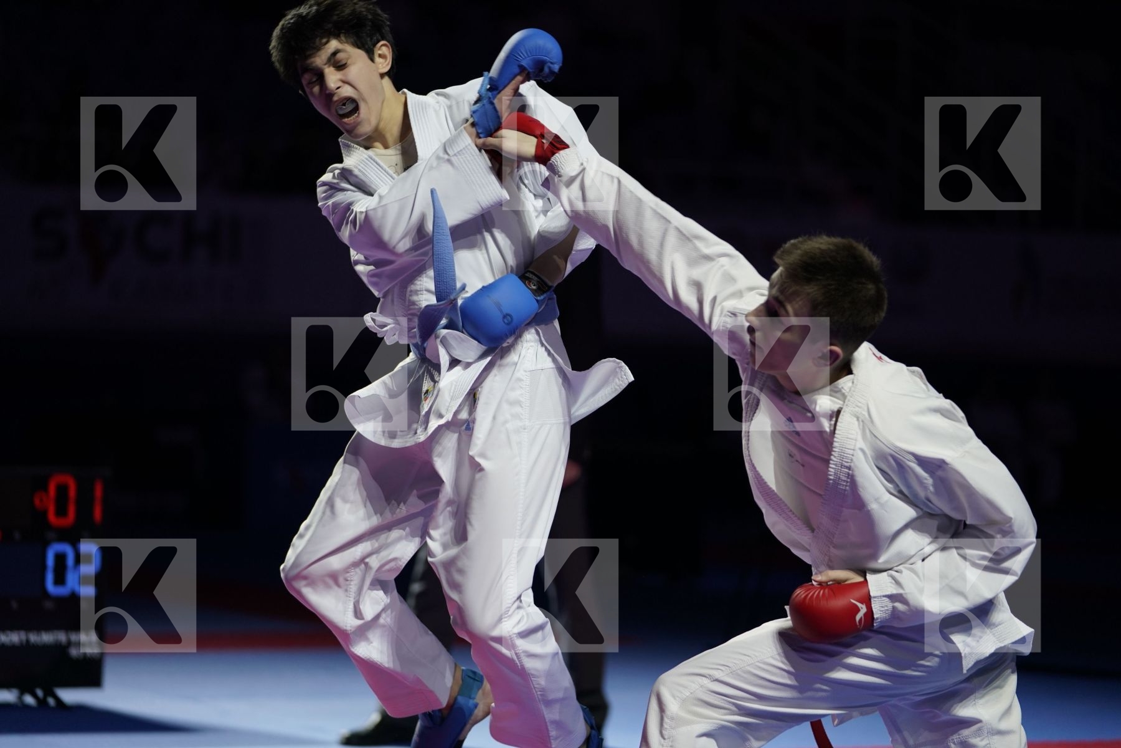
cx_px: 560
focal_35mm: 121
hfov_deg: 16.9
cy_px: 374
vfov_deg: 11.3
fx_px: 3768
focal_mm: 121
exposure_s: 1/1000
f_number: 2.8
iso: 1250
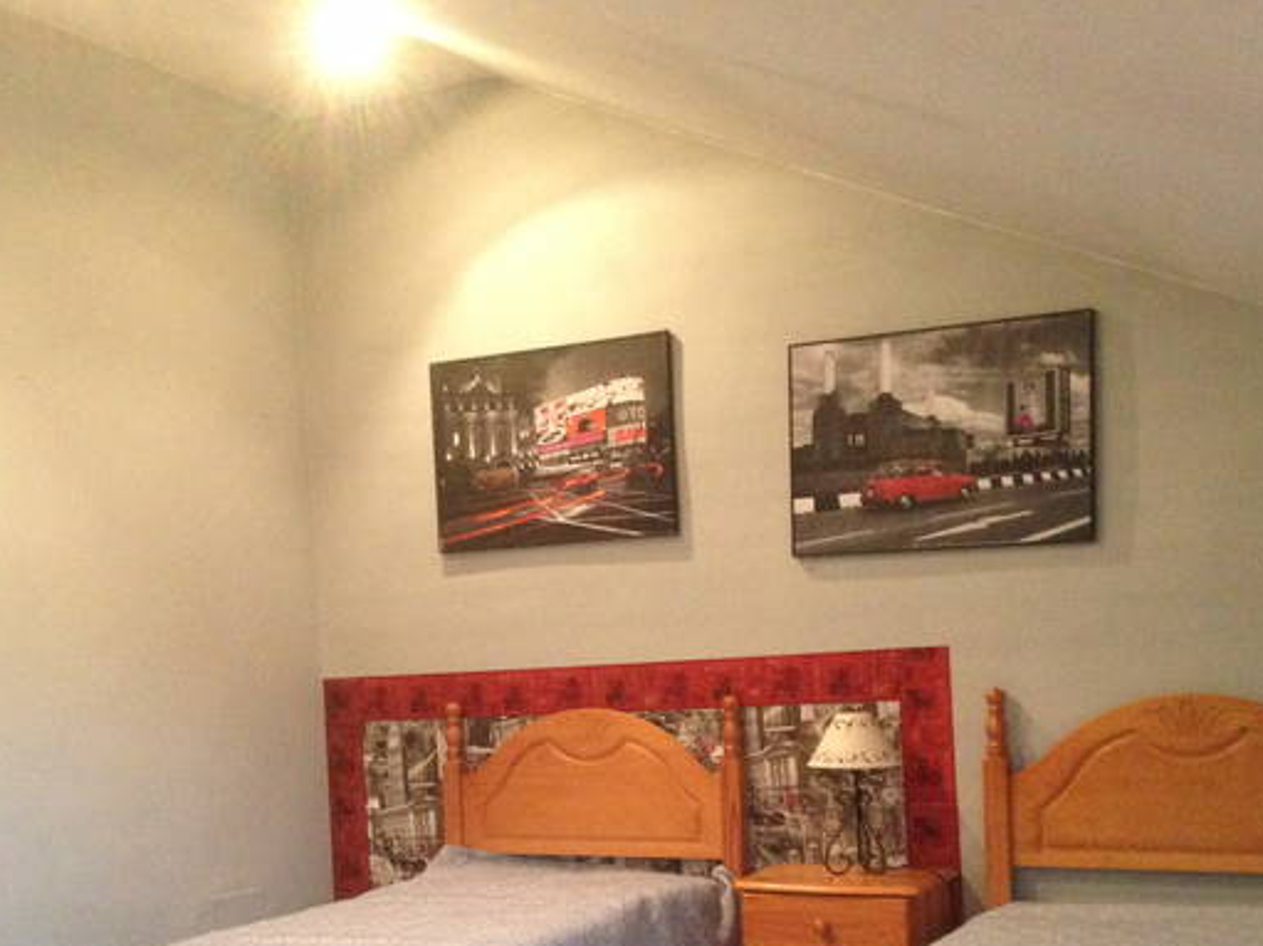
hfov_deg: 37.4
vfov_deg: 28.1
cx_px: 554
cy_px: 726
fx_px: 1860
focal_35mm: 51
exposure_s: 1/15
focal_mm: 4.12
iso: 500
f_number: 2.4
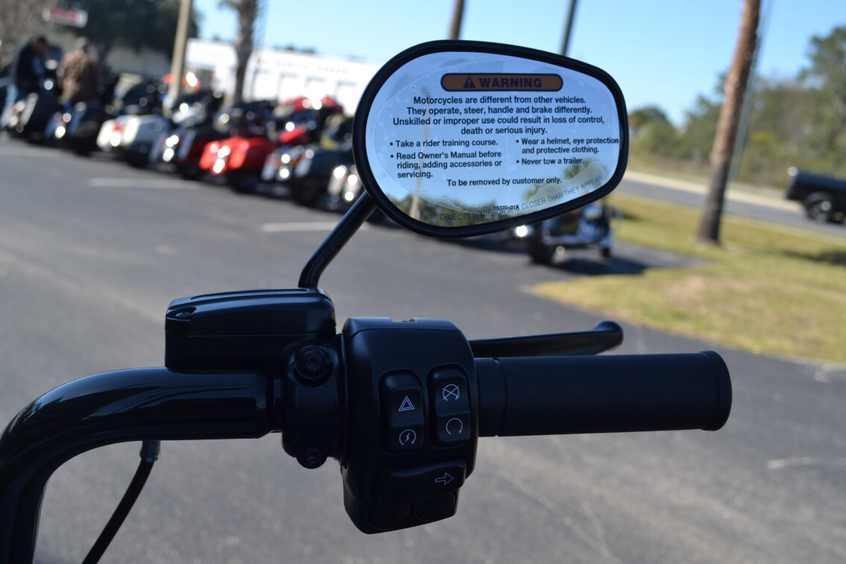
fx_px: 964
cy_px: 288
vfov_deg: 32.6
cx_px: 429
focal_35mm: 41
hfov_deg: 47.4
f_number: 6.3
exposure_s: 1/160
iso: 100
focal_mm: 26
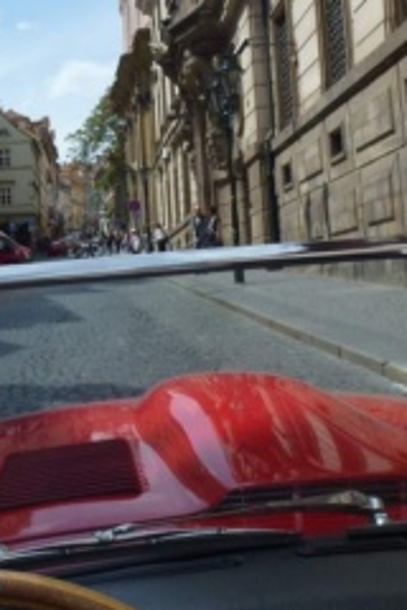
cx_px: 80
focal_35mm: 52
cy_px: 186
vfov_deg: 37.6
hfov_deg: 25.5
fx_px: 882
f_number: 4
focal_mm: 4.3
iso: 100
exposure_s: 1/1000
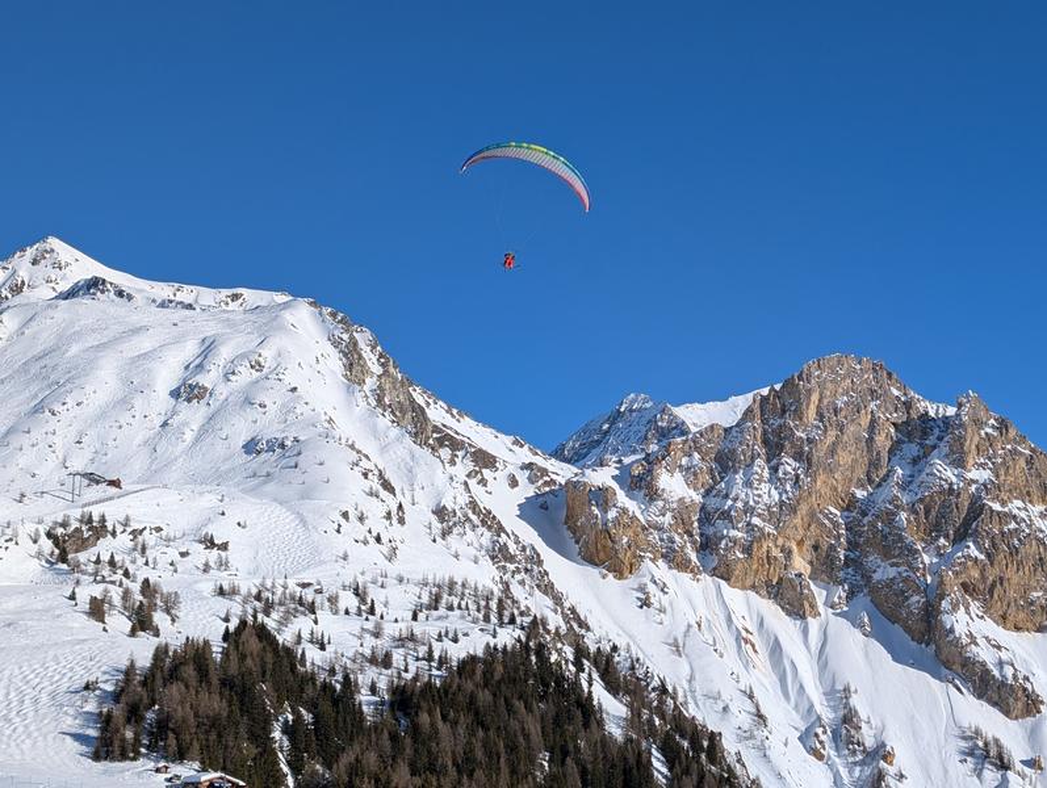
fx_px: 1484
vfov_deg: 29.7
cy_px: 394
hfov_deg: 38.9
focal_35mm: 49
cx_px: 524
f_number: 1.68
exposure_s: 1/2370
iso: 21
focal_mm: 6.9
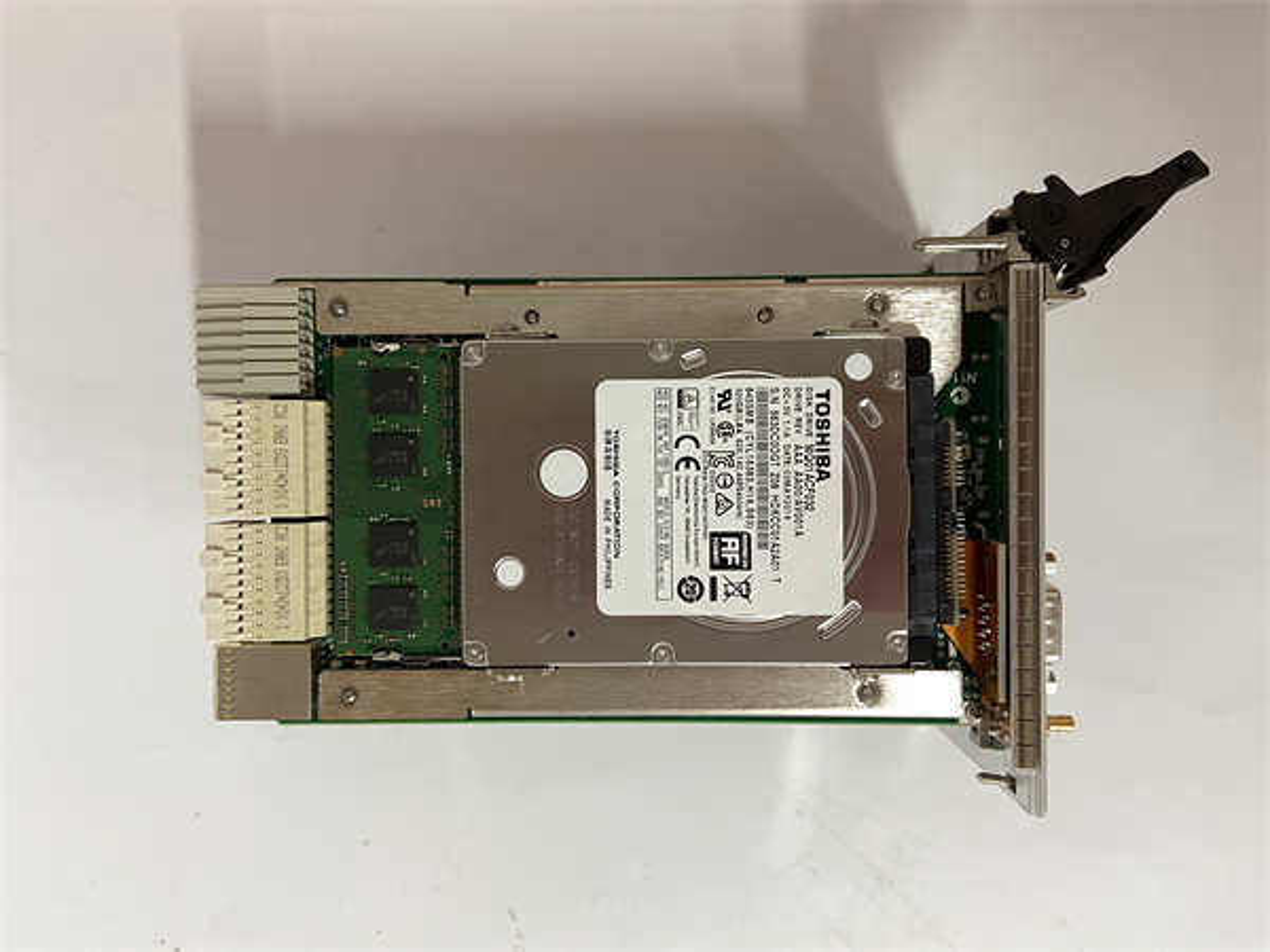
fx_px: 954
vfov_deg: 53.1
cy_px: 476
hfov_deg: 67.3
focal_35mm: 26
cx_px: 635
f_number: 1.8
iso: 125
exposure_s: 1/50
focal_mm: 4.25
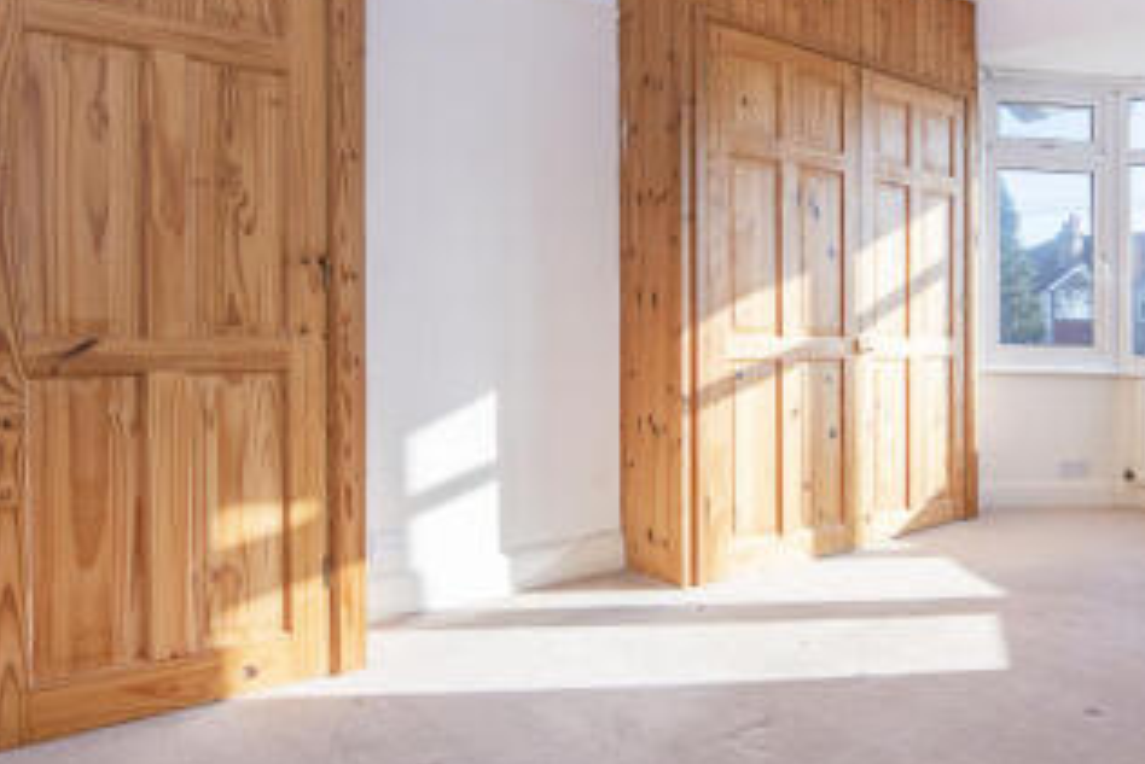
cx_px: 819
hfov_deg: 61.1
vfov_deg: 44.7
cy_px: 302
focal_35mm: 29
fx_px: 923
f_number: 11
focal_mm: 14
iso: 500
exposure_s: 1/200
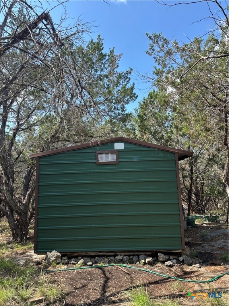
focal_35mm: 24
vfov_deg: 71.6
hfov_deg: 56.8
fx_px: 212
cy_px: 153
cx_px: 114
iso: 80
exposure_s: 1/1473
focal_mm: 6.86
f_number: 1.78
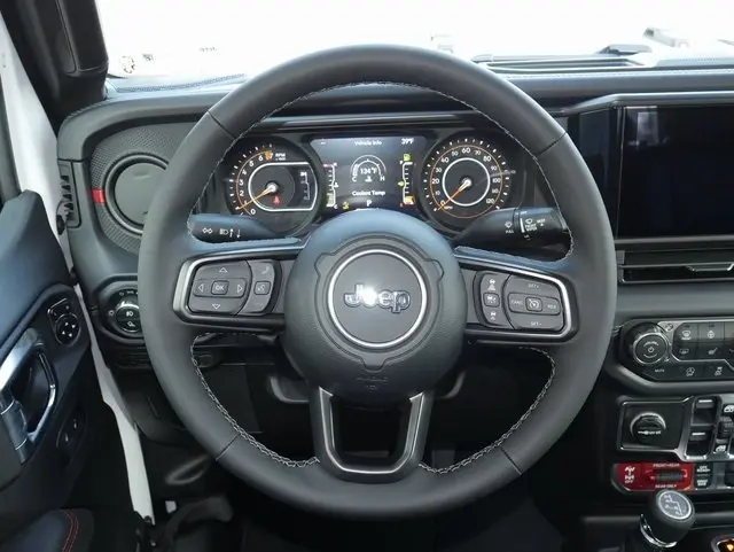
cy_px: 276
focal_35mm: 38
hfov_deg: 48.9
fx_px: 806
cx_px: 367
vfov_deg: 37.8
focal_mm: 19
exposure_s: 1/60
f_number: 5
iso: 800
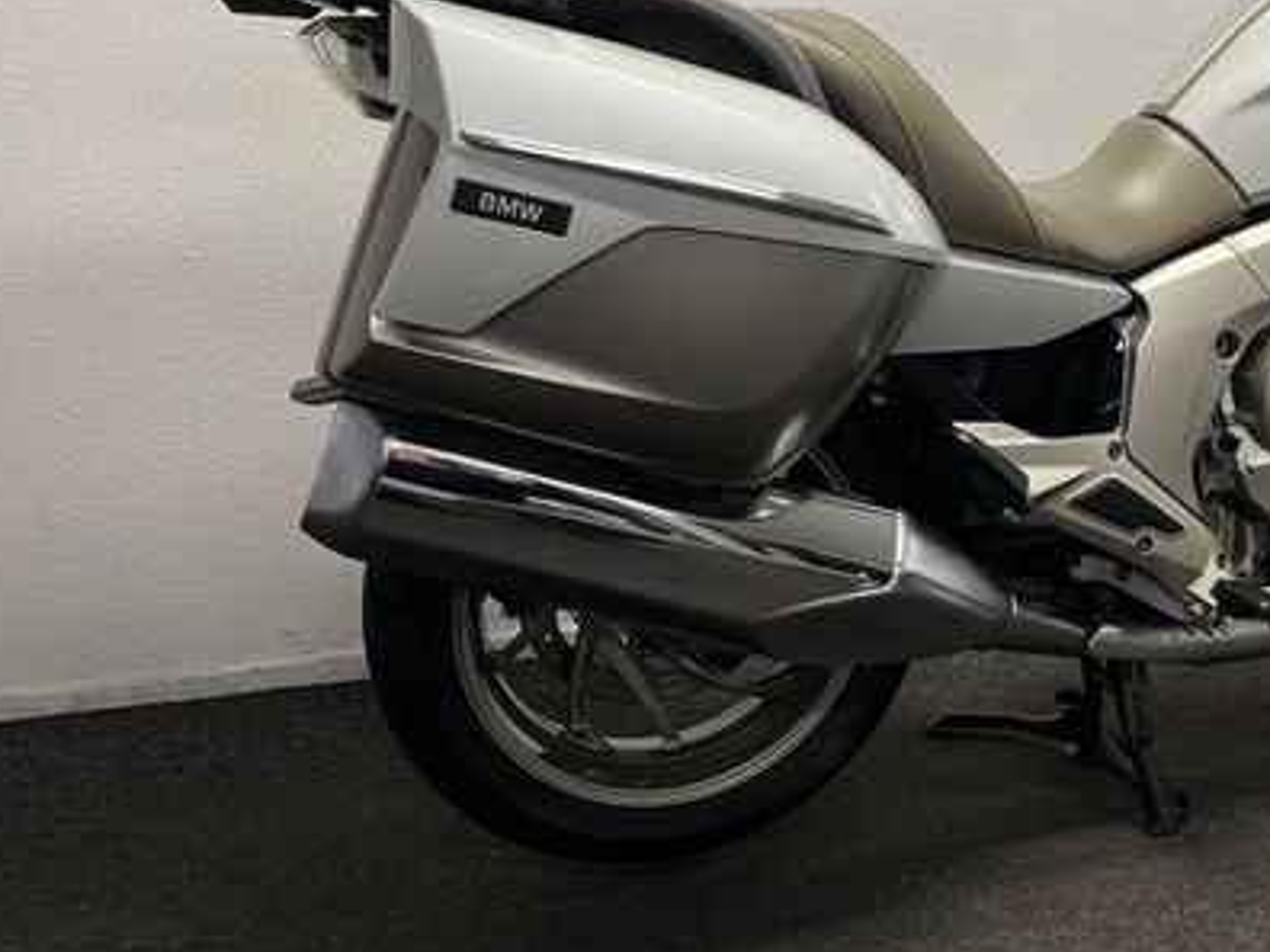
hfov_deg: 42.9
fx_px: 1541
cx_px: 1004
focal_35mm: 42
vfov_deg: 33.5
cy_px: 218
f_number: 1.6
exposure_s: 1/100
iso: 100
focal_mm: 5.1
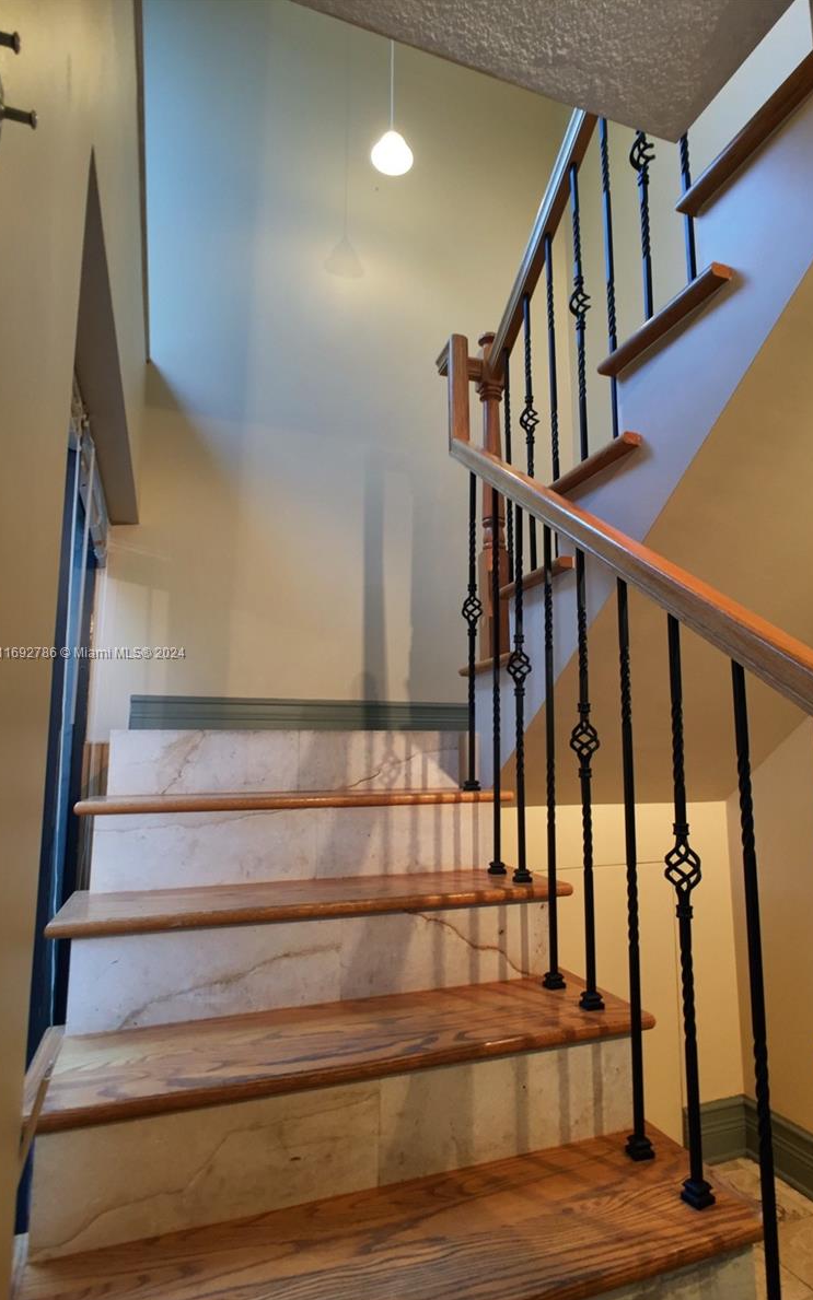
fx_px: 1099
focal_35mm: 31
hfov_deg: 40.5
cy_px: 654
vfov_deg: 61.2
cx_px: 477
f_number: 2.2
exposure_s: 1/30
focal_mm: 4.15
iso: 40
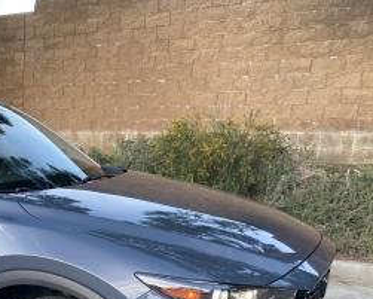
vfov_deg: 28.8
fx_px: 563
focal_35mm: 51
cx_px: 0
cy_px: 257
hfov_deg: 33.5
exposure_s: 1/121
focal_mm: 4.25
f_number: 1.8
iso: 50
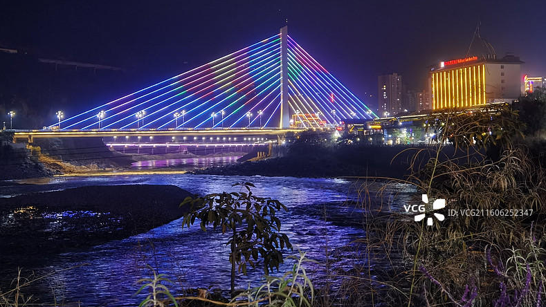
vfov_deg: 22.5
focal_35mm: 53
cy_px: 101
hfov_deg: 39.2
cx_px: 271
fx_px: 767
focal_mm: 6.71
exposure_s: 1/33.3
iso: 320
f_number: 1.9
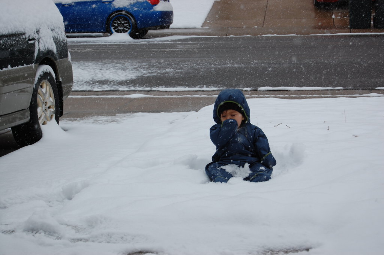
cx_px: 192
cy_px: 128
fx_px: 879
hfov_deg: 24.6
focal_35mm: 82
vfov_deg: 16.5
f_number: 8
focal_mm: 55
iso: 200
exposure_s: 1/250
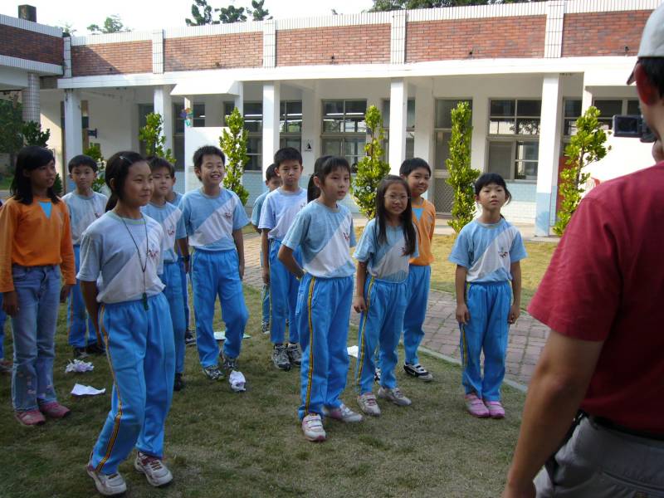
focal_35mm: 30
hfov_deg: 60.0
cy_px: 249
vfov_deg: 46.8
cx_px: 332
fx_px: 575
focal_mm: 4.6
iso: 100
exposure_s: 1/400
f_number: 2.8
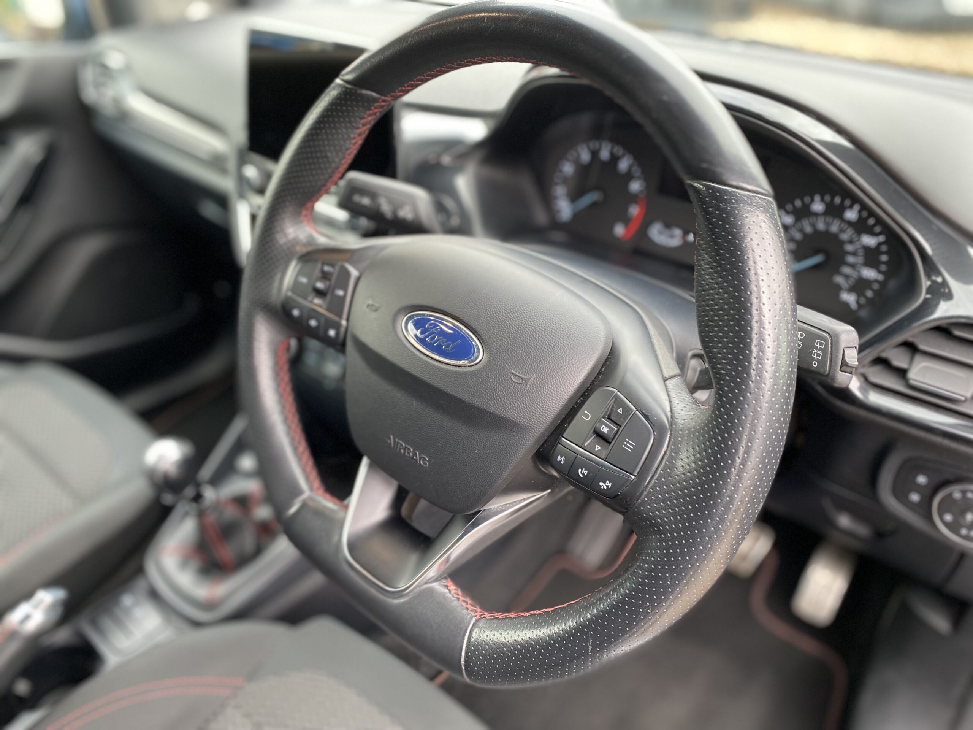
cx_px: 486
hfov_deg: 67.3
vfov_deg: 53.1
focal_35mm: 26
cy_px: 365
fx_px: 731
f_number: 1.8
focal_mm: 4.25
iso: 160
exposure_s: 1/60
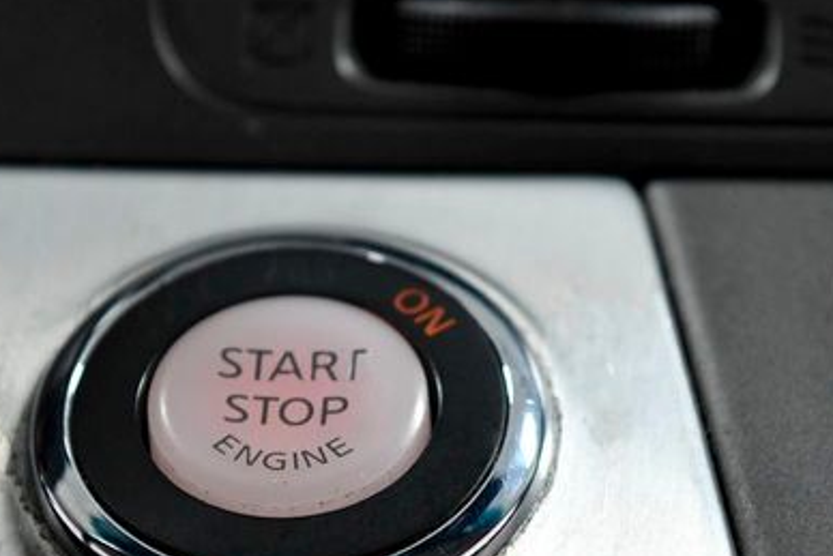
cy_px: 392
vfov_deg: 7.9
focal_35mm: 173
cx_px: 277
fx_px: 4004
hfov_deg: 11.9
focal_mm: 70
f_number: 4.5
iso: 2500
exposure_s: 1/400
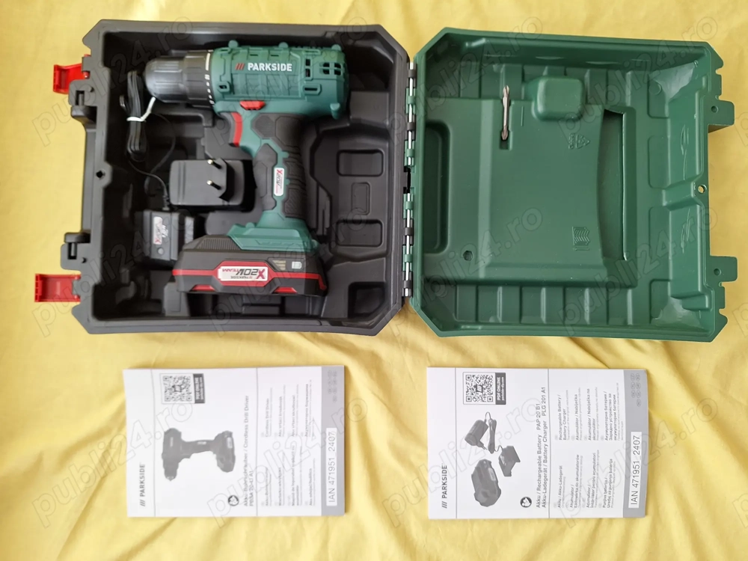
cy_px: 280
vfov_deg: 58.9
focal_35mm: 23
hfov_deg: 73.9
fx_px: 497
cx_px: 374
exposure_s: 1/100
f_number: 1.8
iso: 64
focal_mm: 5.54
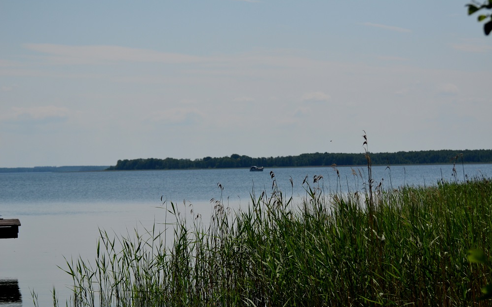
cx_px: 246
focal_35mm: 107
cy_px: 158
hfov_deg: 19.5
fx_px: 1435
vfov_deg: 12.2
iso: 280
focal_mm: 70
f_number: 4.5
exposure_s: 1/8000
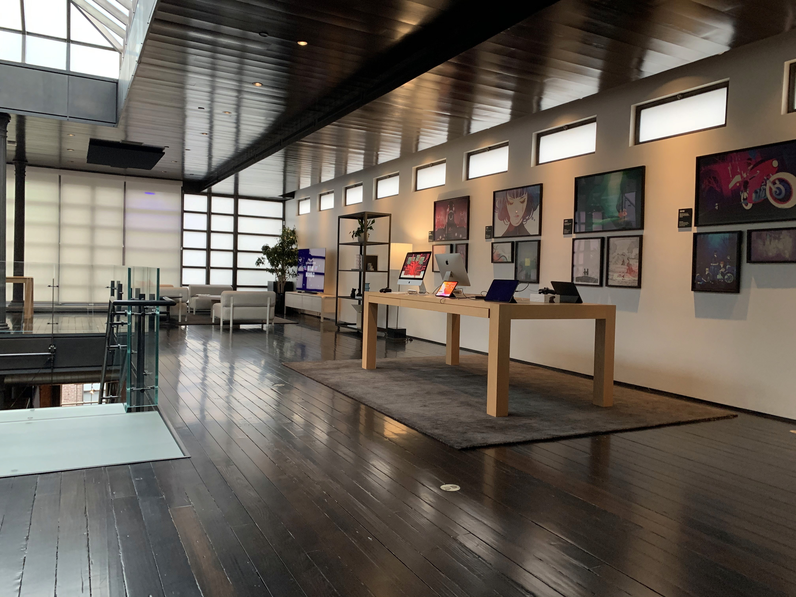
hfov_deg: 67.3
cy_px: 298
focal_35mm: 26
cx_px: 398
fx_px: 598
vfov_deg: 53.1
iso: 200
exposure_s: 1/60
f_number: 1.8
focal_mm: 4.25
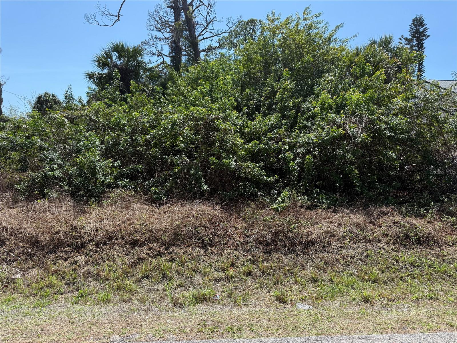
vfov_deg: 56.8
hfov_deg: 71.6
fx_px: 317
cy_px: 172
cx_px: 228
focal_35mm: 24
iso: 100
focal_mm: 6.76
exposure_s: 1/3145
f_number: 1.78
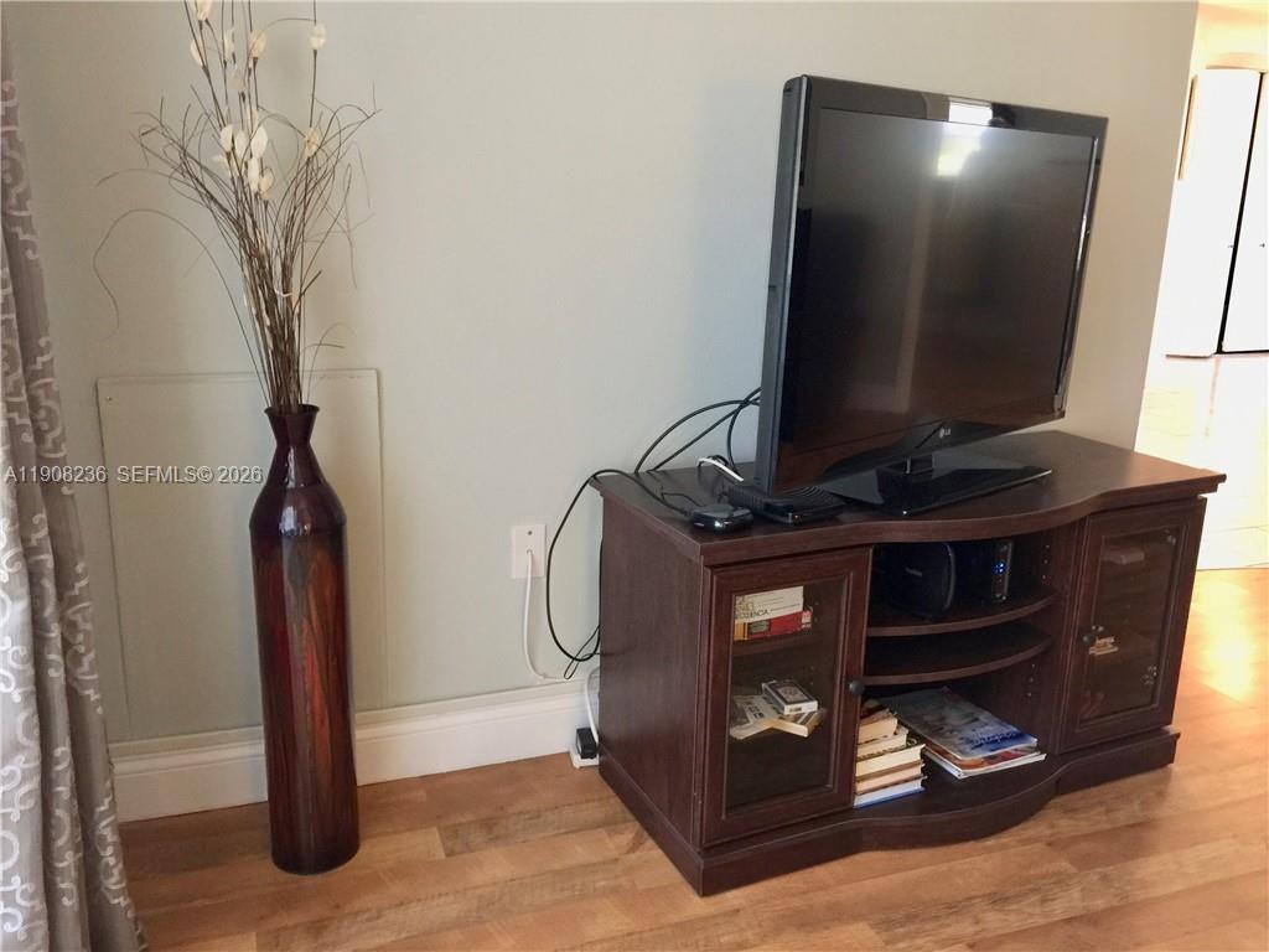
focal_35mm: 29
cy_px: 476
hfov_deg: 61.7
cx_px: 634
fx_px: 1063
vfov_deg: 48.2
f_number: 2.2
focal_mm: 4.15
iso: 80
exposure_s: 1/4
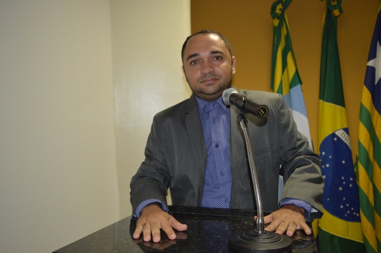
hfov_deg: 57.3
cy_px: 126
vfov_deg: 39.9
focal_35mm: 33
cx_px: 190
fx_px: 349
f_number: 3.8
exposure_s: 1/60
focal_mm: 22
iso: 1250
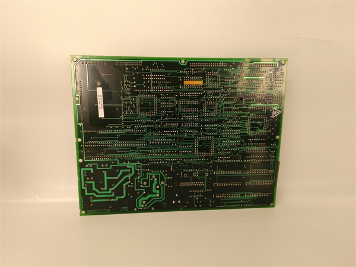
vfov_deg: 51.4
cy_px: 134
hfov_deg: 65.3
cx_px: 178
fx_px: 278
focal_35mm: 27
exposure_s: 1/33
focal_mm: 3.79
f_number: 2
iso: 157
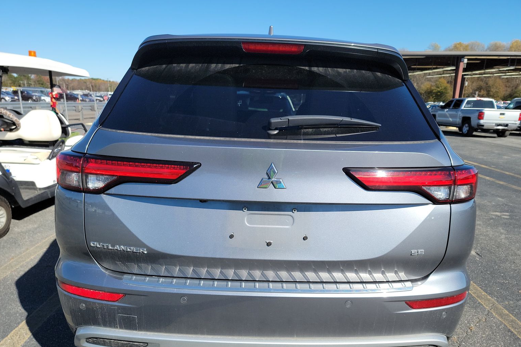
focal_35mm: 26
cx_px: 270
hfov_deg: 69.4
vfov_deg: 49.4
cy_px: 196
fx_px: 376
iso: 50
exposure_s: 1/754
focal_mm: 6.7
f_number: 1.8
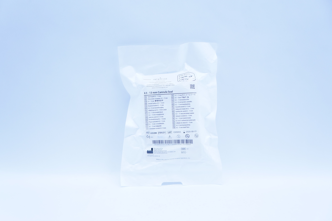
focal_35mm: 39
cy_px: 110
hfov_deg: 49.6
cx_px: 166
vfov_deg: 34.1
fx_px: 359
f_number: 4.5
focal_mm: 26
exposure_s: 1/200
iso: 800
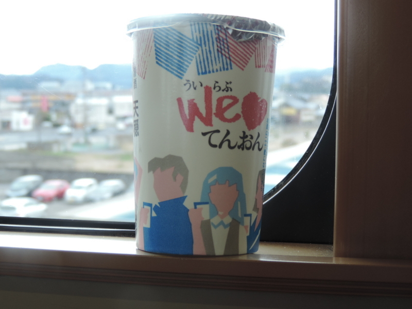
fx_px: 714
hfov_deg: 32.2
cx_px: 206
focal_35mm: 60
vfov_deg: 24.4
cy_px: 154
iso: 100
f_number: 3.7
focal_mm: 10.7
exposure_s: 1/60
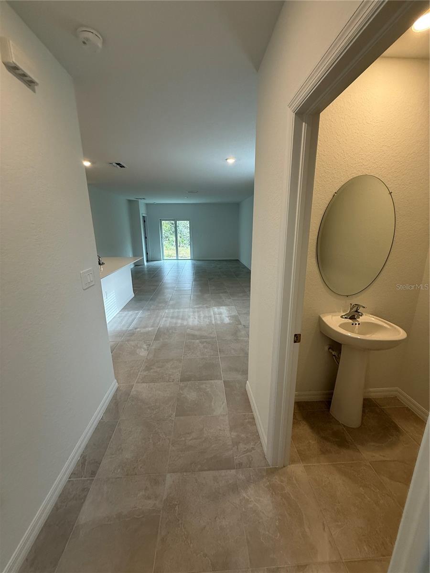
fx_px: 232
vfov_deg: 102.1
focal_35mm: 14
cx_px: 215
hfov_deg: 85.7
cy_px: 286
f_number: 2.2
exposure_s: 1/120
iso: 125
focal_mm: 2.22
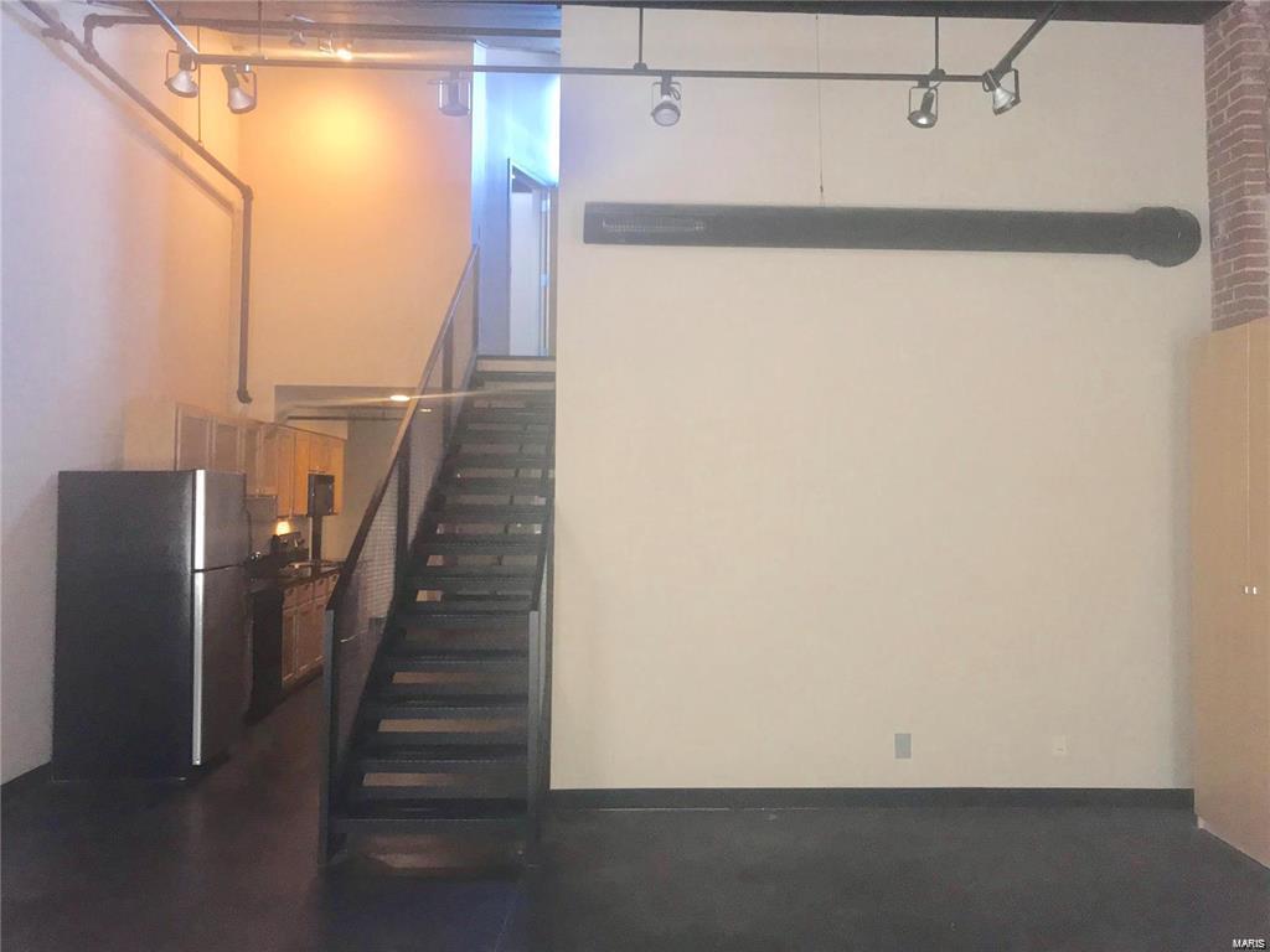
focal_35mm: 28
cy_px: 476
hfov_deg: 63.4
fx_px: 1027
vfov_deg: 49.7
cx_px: 635
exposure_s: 1/20
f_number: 1.8
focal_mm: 3.99
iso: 80
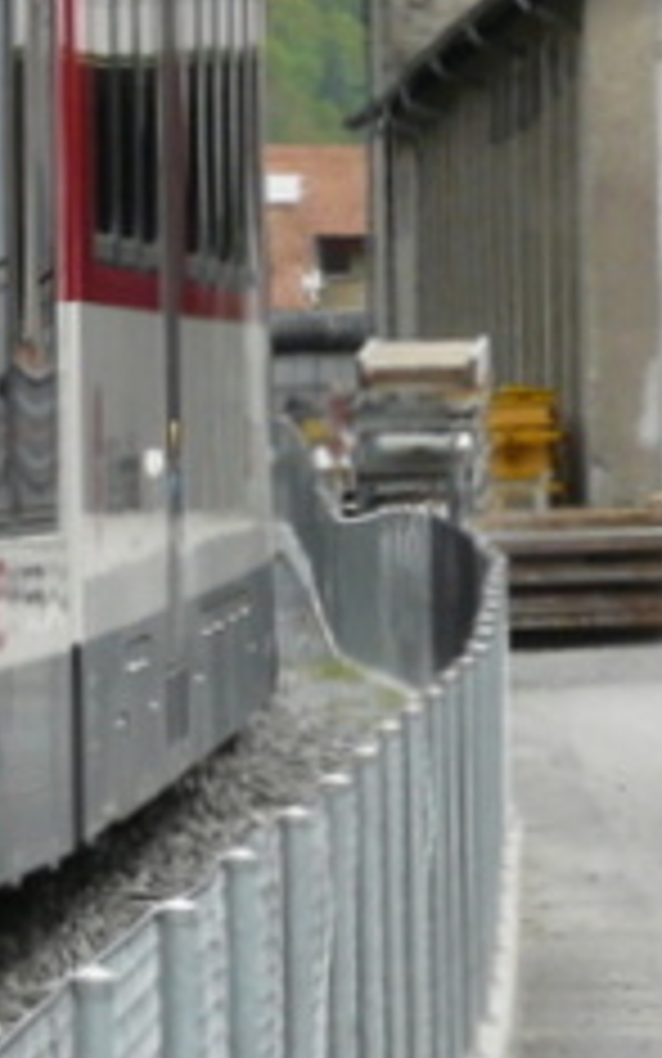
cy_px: -144
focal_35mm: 479
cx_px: -1193
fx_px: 13819
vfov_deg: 4.4
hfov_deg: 2.7
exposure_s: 1/320
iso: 100
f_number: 5.6
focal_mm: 17.5
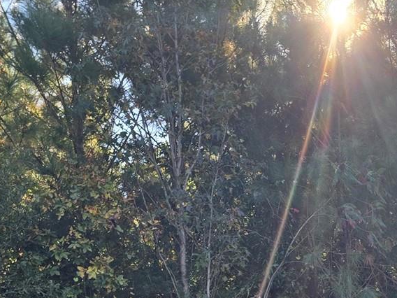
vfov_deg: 16.4
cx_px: 508
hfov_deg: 21.4
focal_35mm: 83
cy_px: 432
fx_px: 952
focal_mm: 6.3
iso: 12
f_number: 1.7
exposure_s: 1/232
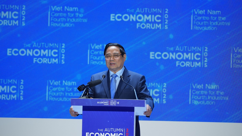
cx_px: 121
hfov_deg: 5.1
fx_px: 2695
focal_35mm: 420
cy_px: 71
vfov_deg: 2.9
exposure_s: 1/100
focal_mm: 400
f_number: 6.3
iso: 640
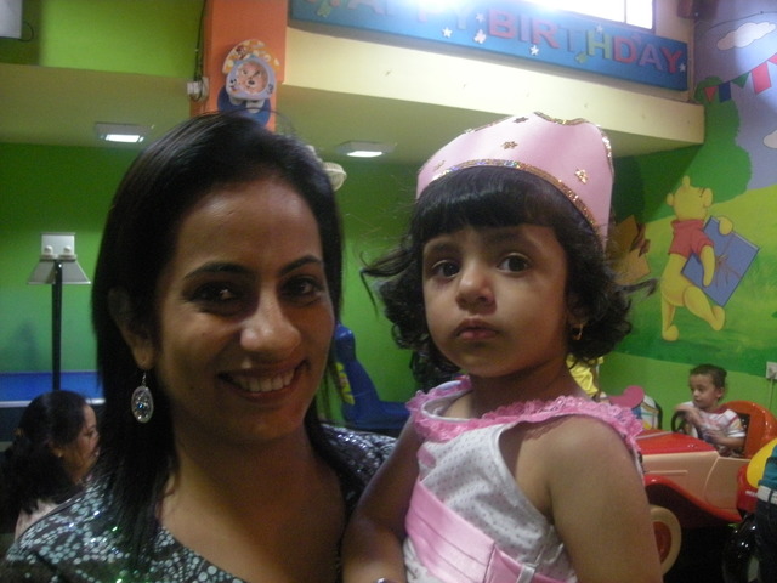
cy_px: 292
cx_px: 388
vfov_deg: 40.7
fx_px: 786
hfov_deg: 52.6
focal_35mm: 35
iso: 400
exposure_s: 1/19.6
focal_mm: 5.7
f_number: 2.8
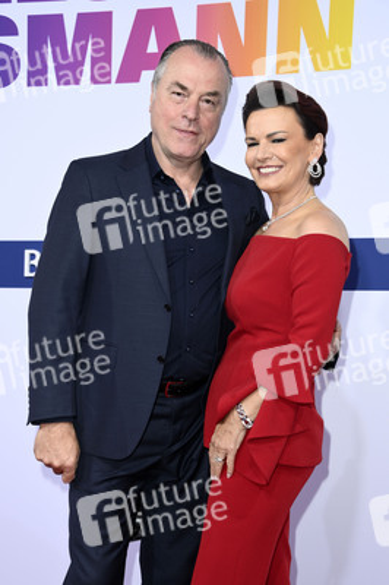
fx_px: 1055
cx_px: 194
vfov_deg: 31.0
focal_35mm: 65
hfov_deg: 20.9
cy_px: 292
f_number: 5.6
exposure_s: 1/200
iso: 800
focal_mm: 65
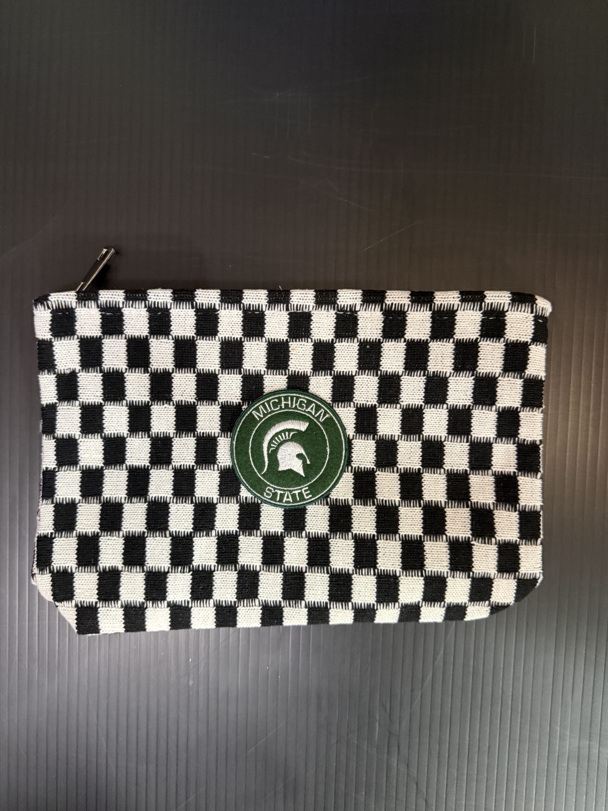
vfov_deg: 71.6
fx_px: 562
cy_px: 406
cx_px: 304
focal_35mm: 24
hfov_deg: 56.8
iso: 640
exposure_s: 1/60
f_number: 1.78
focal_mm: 6.76
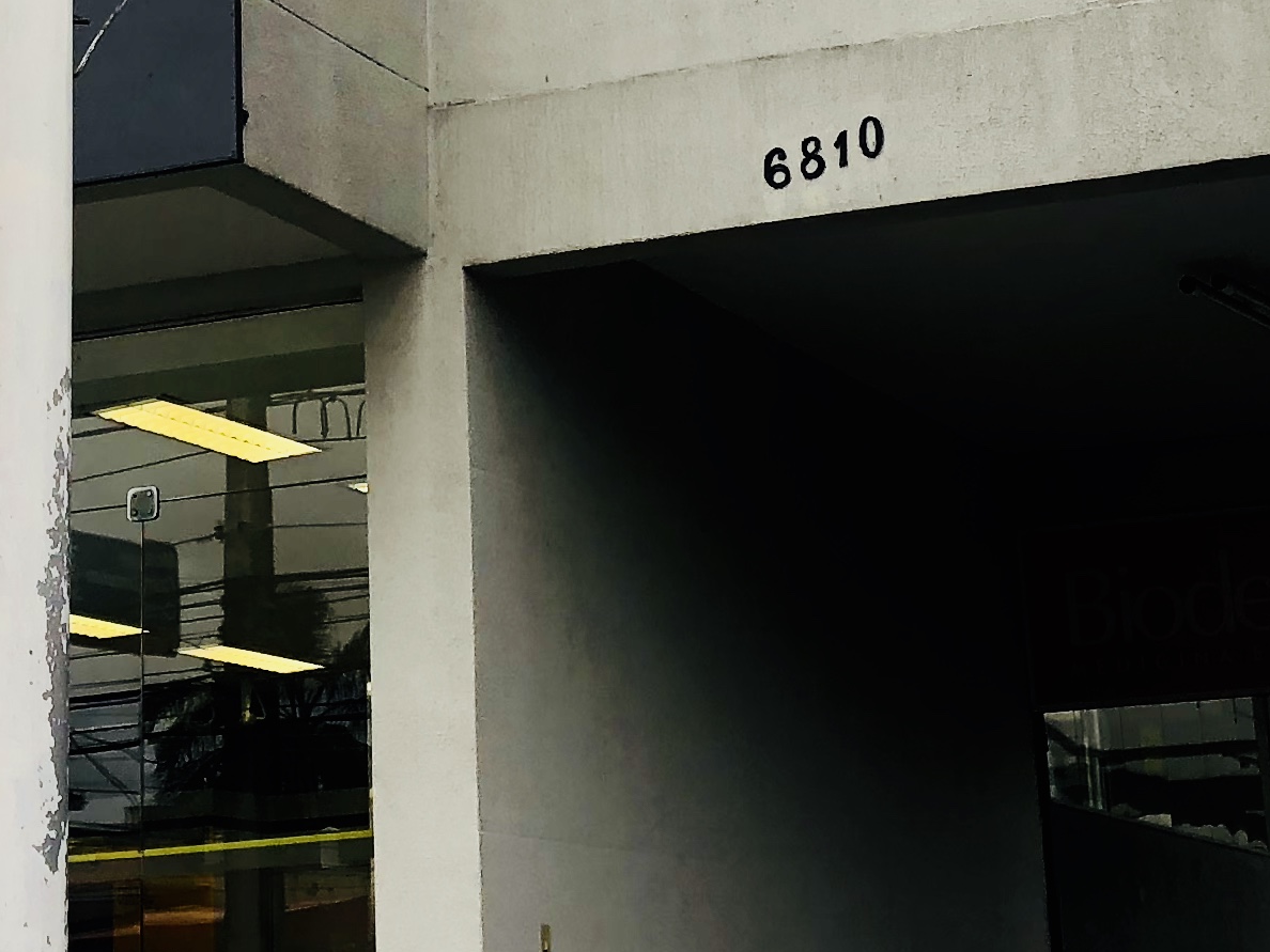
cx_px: 693
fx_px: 3485
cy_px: 25
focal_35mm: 95
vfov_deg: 15.3
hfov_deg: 20.6
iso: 25
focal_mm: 3.99
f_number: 1.8
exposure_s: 1/120
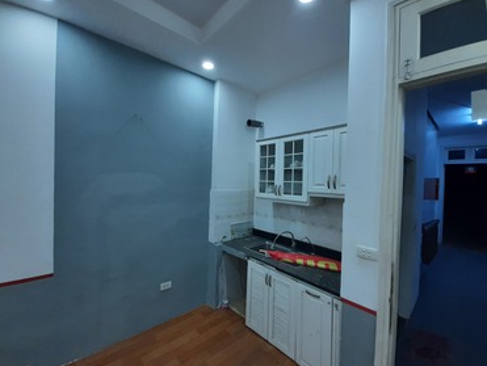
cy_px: 182
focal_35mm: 14
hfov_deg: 102.0
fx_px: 197
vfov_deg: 85.8
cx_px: 236
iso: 125
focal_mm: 1.42
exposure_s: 1/50
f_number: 2.2
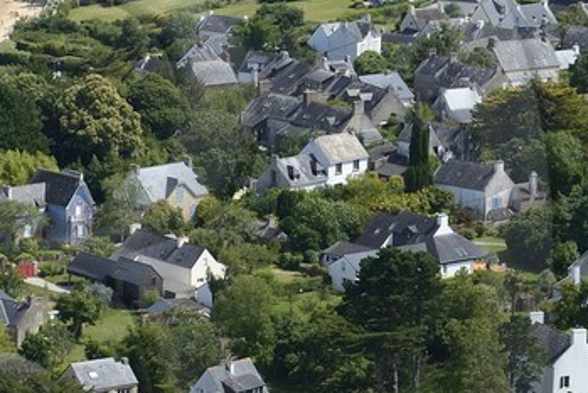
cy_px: 261
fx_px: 3742
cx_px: -143
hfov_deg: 8.9
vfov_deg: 6.0
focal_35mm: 229
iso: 400
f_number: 6.3
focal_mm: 50
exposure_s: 1/1000
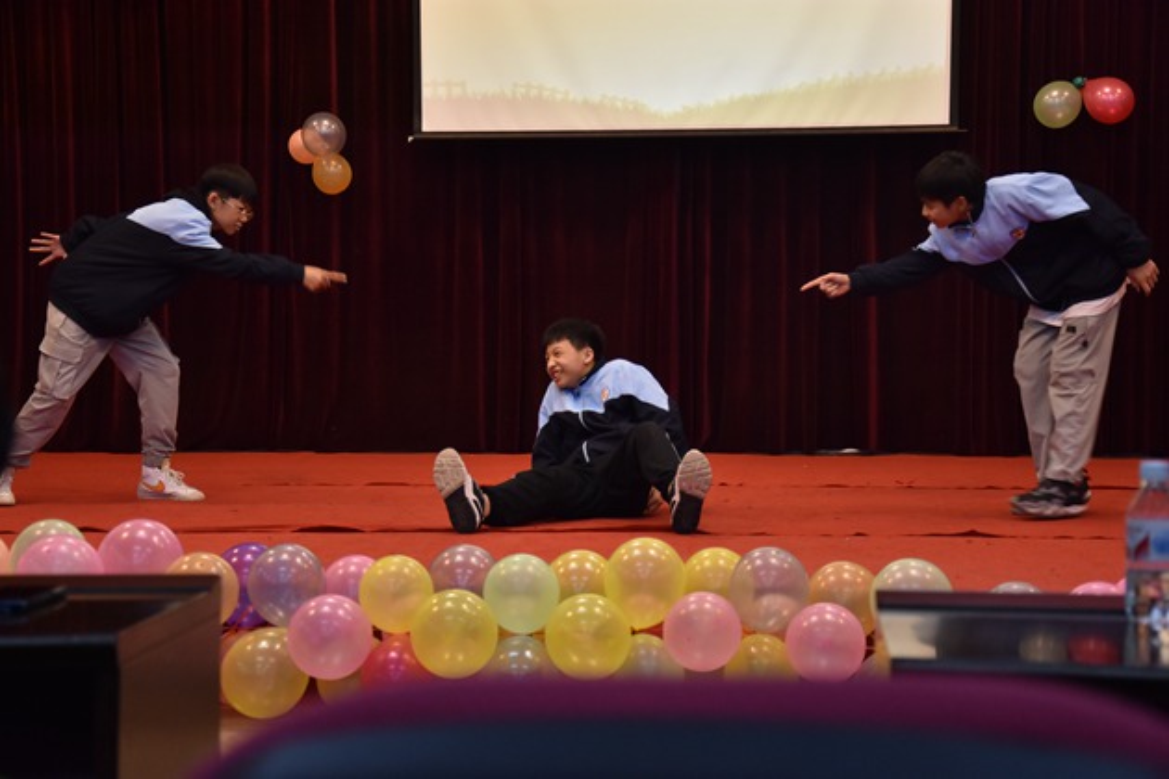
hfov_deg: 23.4
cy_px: 390
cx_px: 584
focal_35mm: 87
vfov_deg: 15.7
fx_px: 2825
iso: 1000
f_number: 5
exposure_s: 1/100
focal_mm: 58
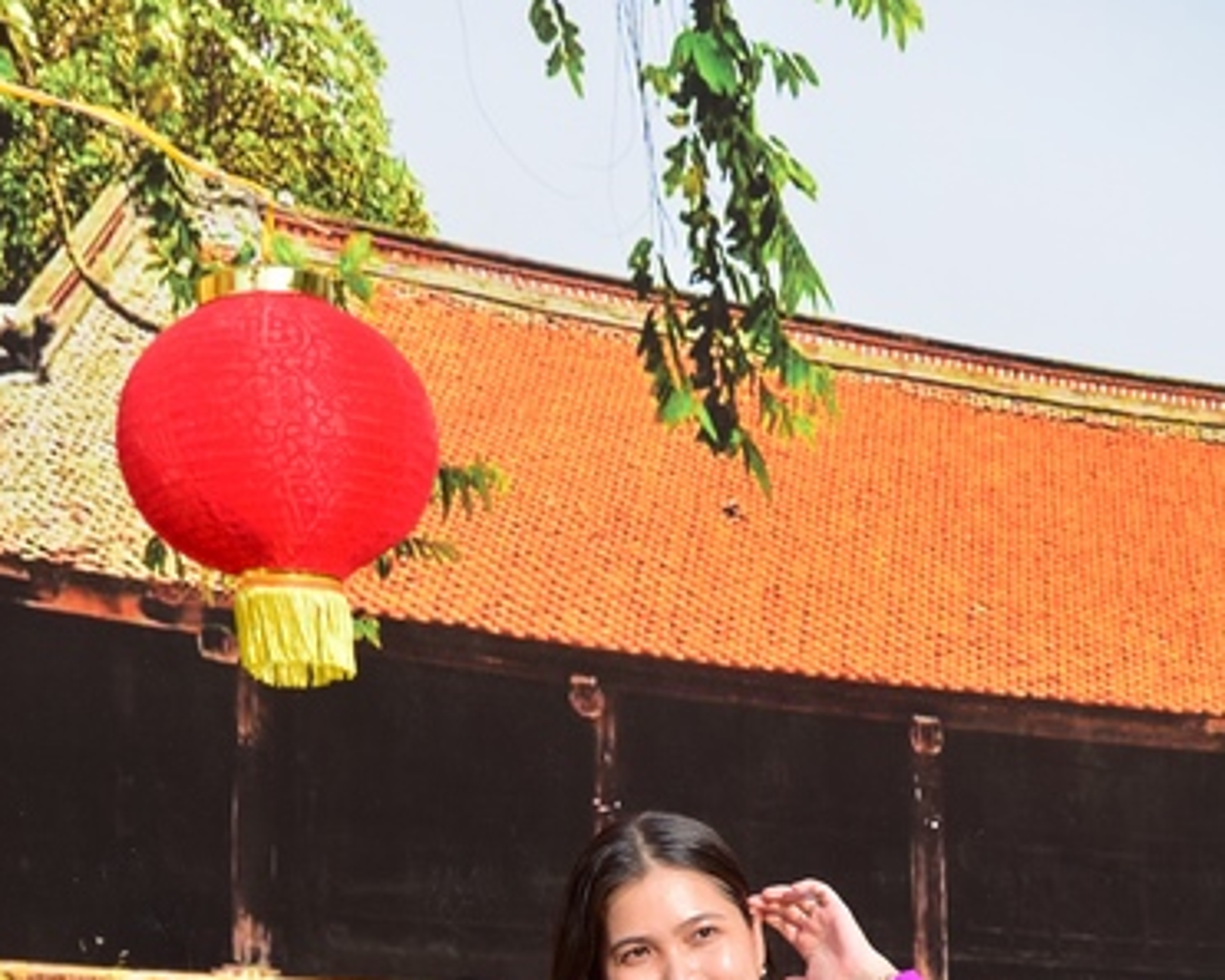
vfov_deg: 7.8
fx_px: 7144
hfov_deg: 9.8
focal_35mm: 197
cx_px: 619
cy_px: 1046
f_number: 6.3
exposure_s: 1/125
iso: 100
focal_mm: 120
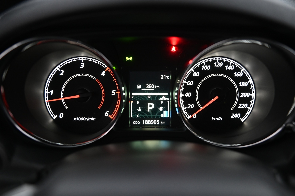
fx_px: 328
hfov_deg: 48.5
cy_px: 98
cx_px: 148
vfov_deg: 33.3
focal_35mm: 40
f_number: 4
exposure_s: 1/25
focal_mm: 40
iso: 2000
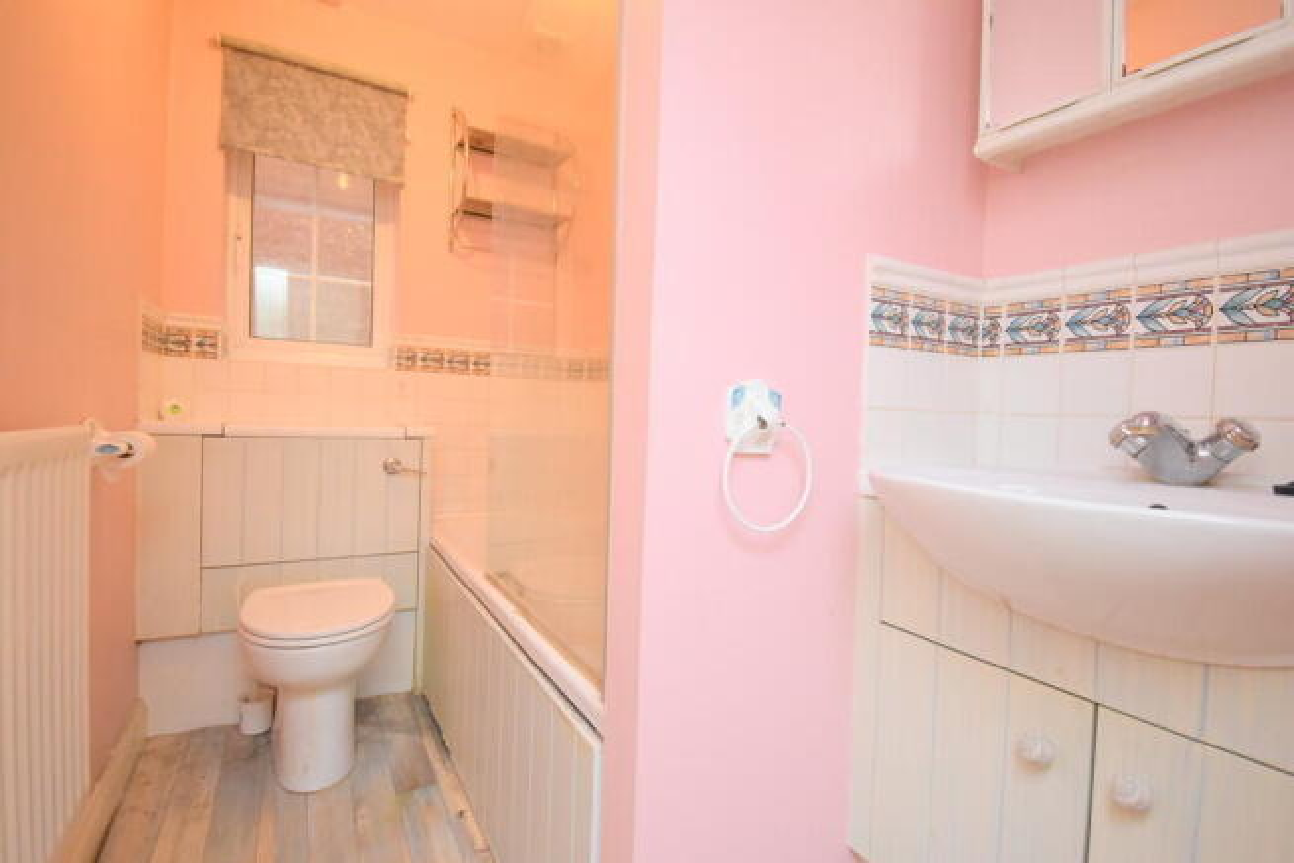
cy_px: 432
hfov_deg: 100.4
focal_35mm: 15
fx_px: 539
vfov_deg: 77.4
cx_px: 647
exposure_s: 1/60
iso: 1800
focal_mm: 10
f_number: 4.5
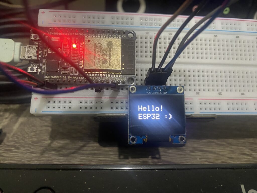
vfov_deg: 54.9
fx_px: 186
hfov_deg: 69.4
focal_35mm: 25
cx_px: 128
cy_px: 96
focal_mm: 4.25
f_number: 1.8
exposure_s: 1/24
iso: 640
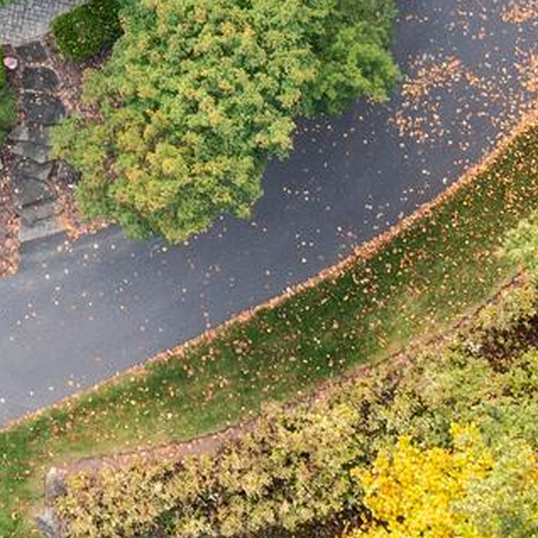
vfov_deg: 11.0
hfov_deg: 10.6
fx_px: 2690
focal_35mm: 153
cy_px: -258
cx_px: -477
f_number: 4.5
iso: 400
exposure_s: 1/400
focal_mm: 10.26
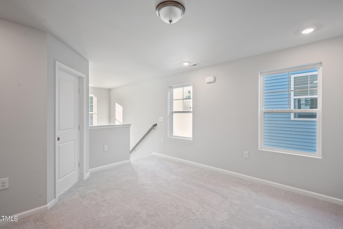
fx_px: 152
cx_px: 172
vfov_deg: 73.7
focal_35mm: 16
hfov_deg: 96.7
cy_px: 114
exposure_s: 1/160
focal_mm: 16
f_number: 6.3
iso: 800
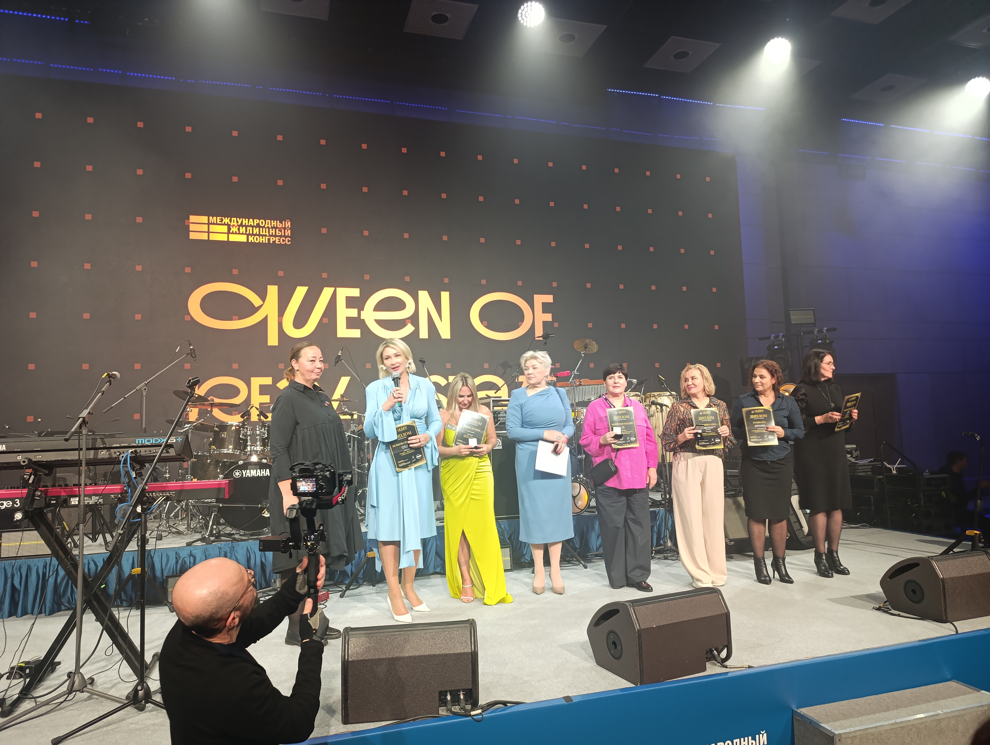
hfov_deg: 73.8
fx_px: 659
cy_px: 372
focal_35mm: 23
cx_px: 495
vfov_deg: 59.0
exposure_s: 1/50
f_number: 1.6
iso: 640
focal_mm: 6.14
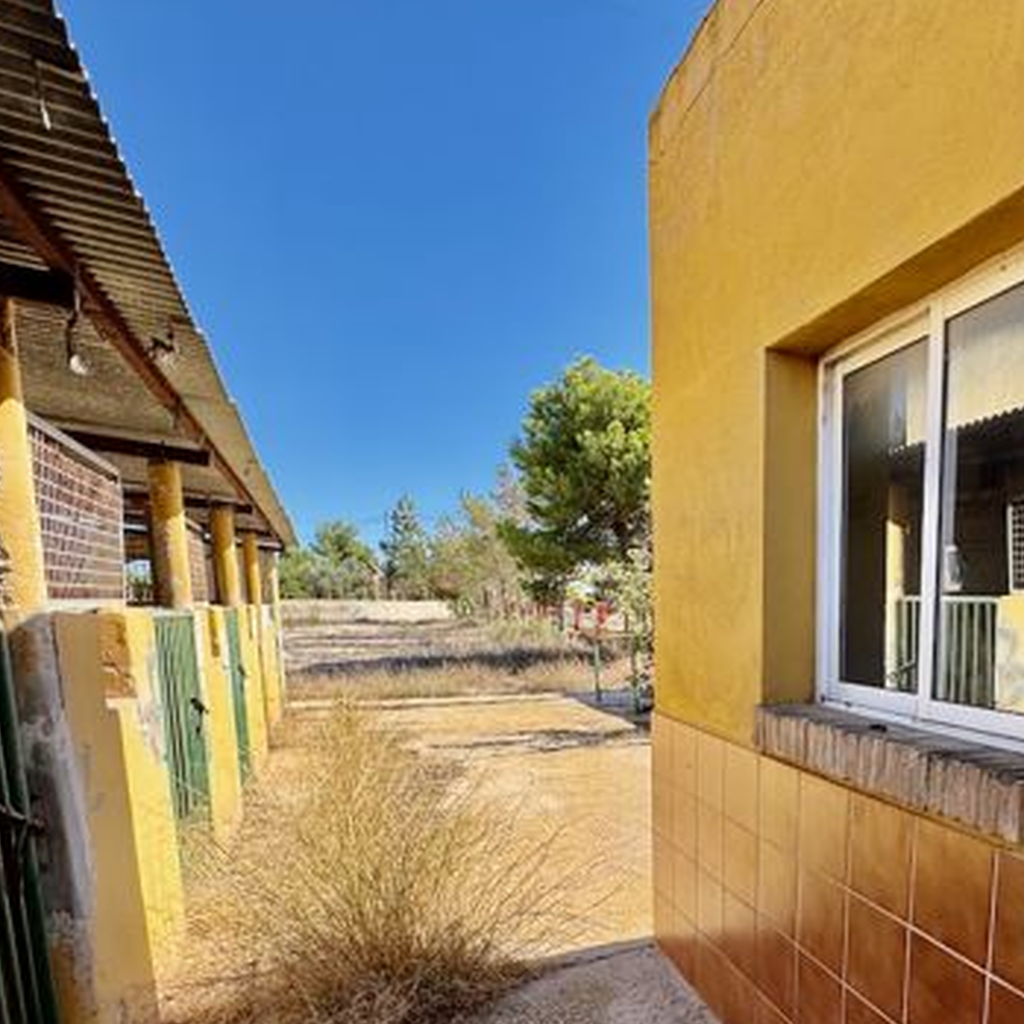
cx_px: 662
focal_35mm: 25
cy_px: 745
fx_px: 837
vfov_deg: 60.1
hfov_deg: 61.8
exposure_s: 1/1160
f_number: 2.2
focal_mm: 2.22
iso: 50
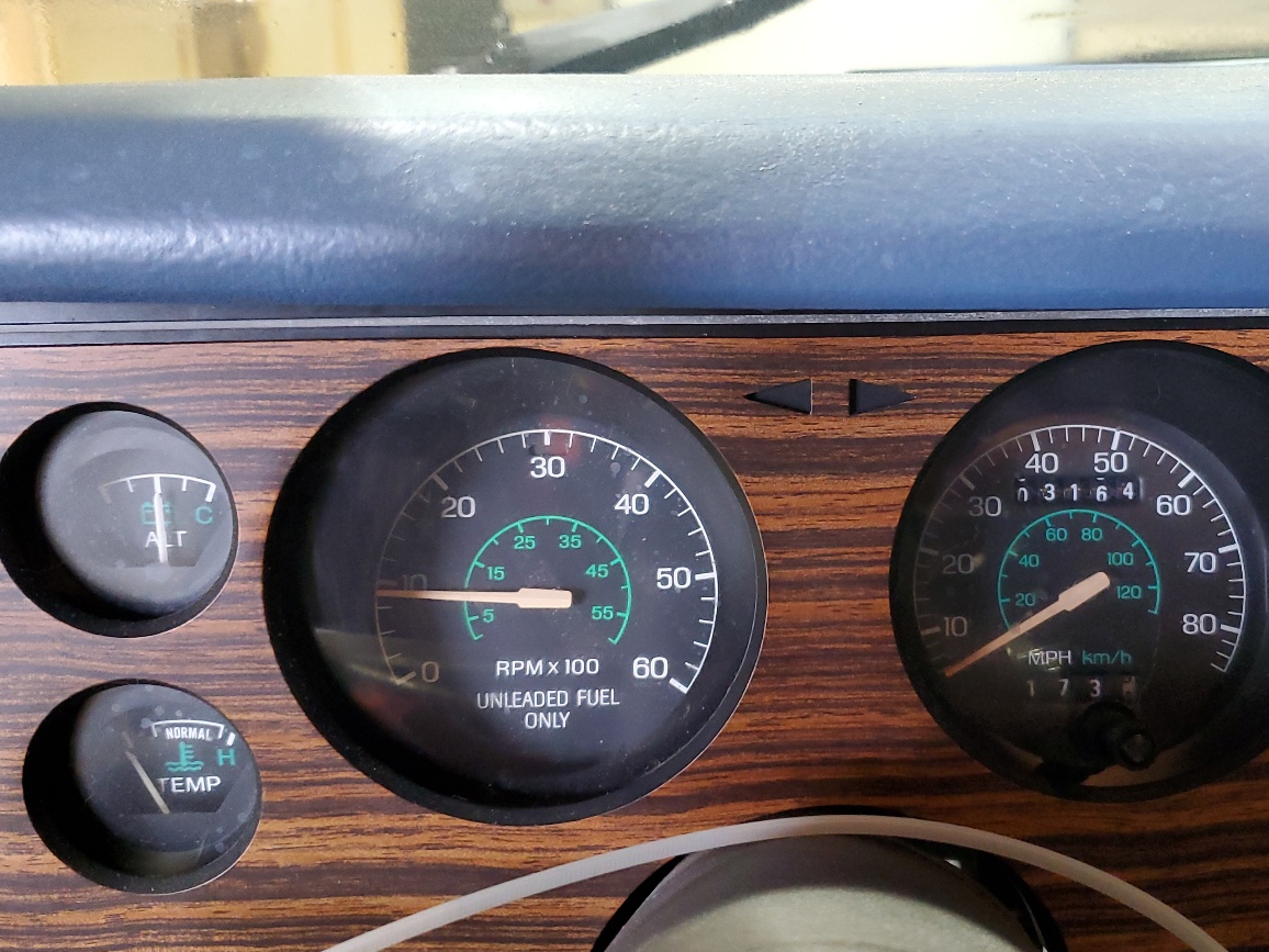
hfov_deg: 50.5
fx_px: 1320
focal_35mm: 36
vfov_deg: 39.6
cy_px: 503
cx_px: 838
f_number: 1.5
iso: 283
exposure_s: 1/40
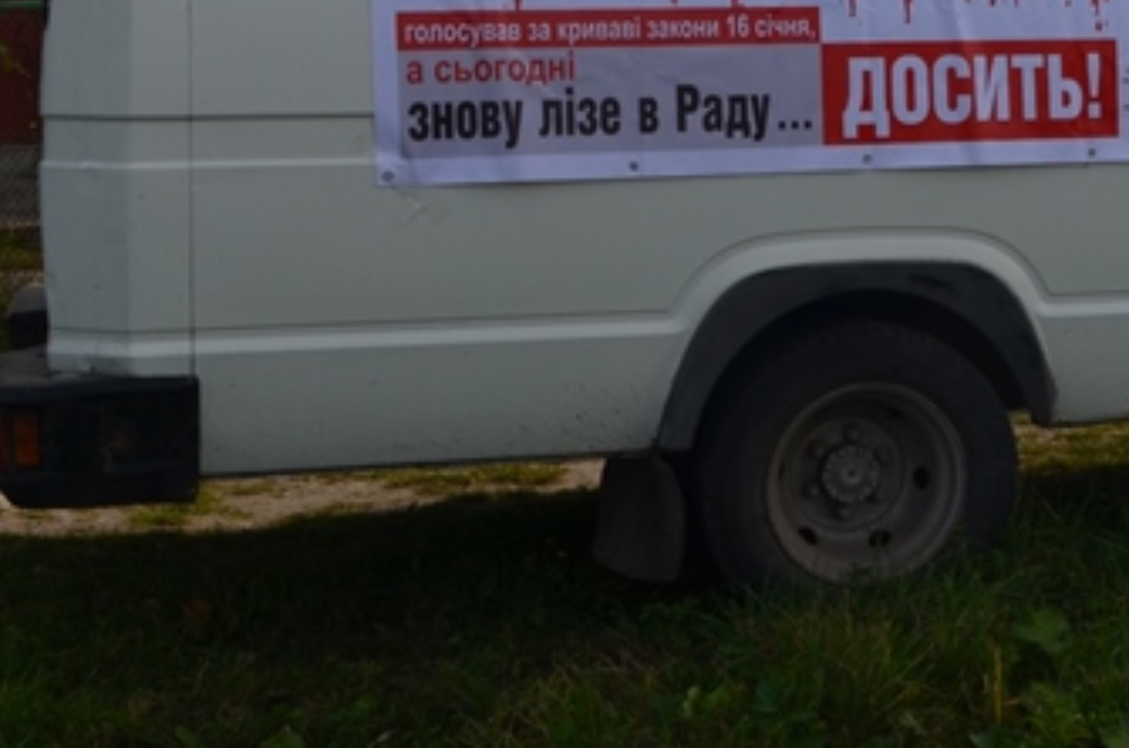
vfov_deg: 15.6
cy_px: 37
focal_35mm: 86
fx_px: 2692
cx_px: 1298
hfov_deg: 22.2
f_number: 11
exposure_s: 1/125
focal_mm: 24
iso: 100
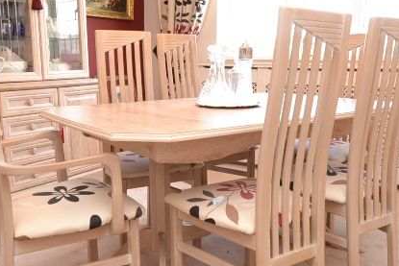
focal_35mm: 37
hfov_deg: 51.9
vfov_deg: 36.0
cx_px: 203
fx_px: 410
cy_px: 133
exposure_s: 1/60
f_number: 3.5
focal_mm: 10
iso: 450
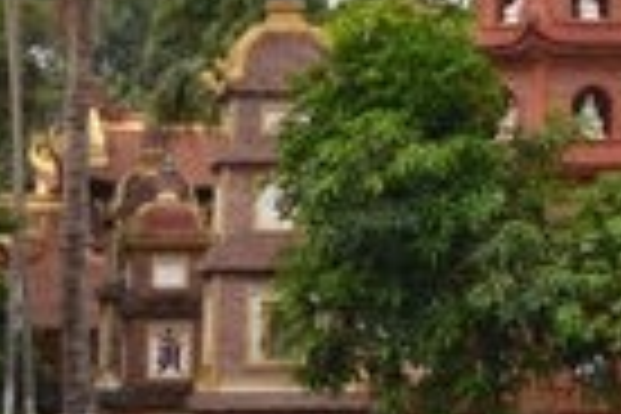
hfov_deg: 11.1
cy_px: -148
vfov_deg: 7.4
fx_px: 3157
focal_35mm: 183
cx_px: 695
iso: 400
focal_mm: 32
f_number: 5.6
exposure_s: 1/1250
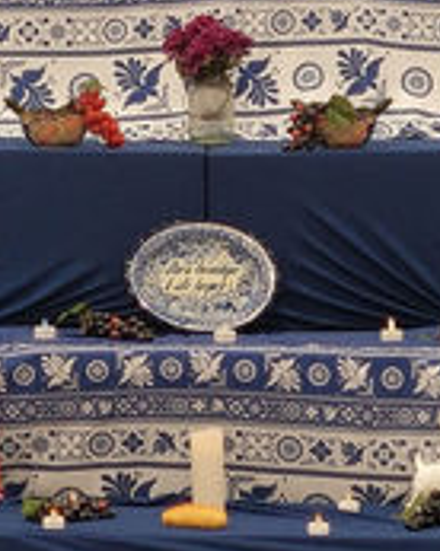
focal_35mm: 267
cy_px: 29
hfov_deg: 5.8
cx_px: 218
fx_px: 4354
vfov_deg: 7.2
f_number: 2
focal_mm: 32
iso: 1250
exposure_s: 1/250
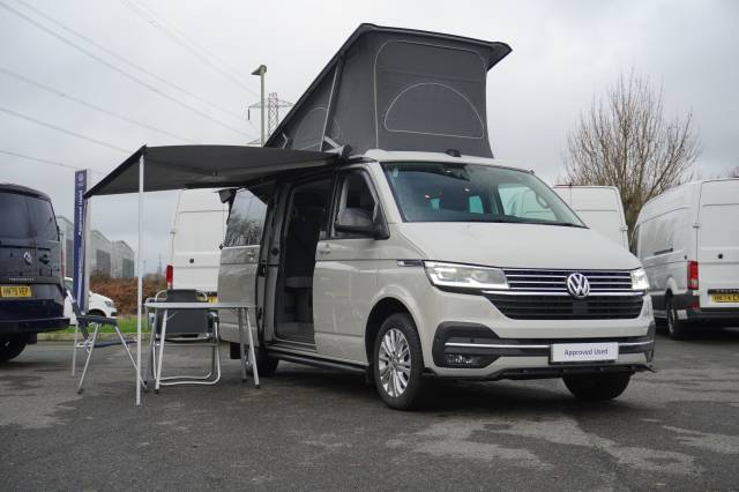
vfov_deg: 28.9
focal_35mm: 46
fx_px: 954
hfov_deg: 42.3
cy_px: 246
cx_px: 370
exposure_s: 1/200
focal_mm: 31
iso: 800
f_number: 4.5
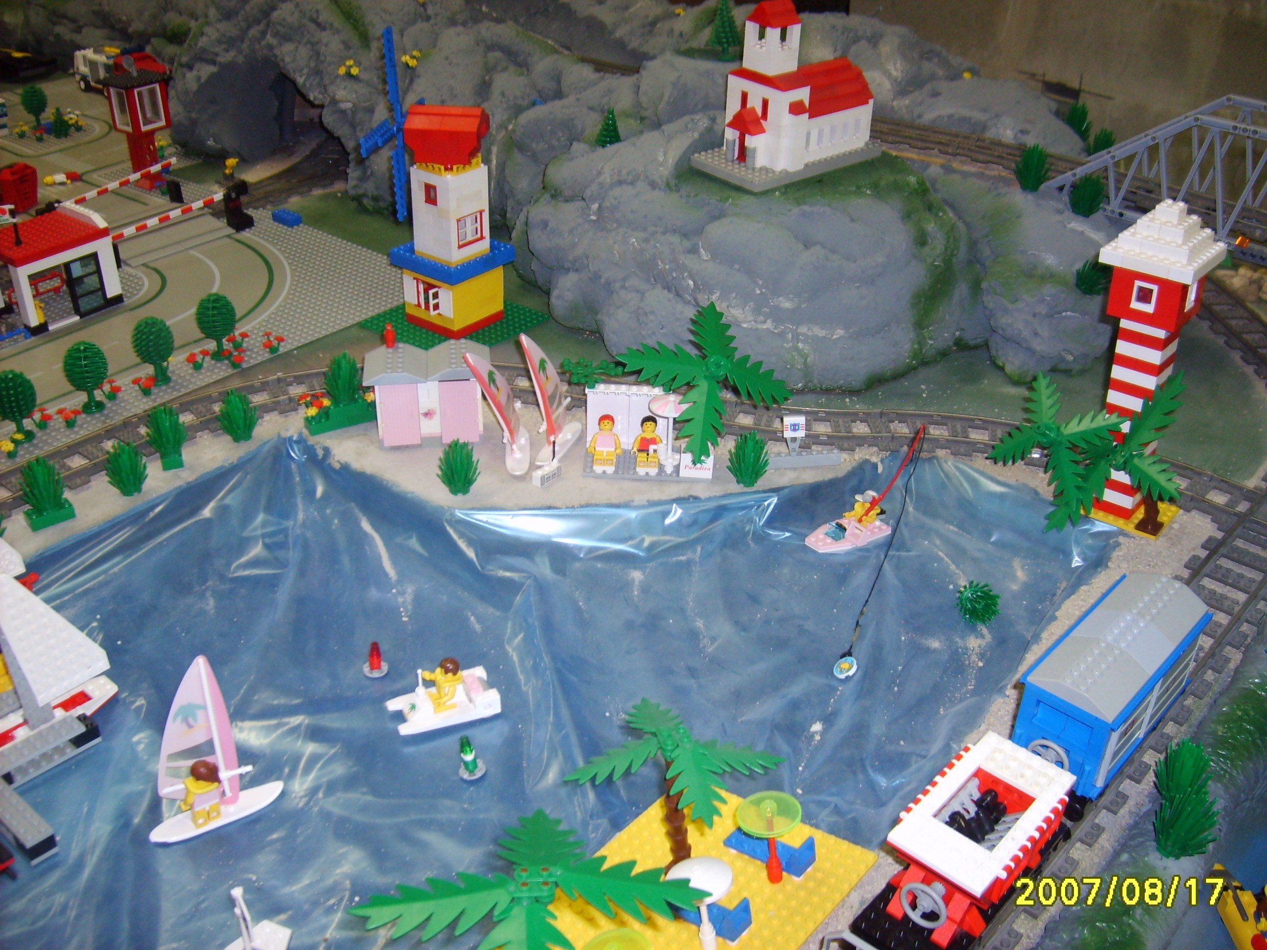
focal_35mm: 35
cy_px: 475
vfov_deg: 40.7
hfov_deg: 52.6
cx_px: 634
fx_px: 1281
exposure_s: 1/45
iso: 100
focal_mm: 5.8
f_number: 2.8
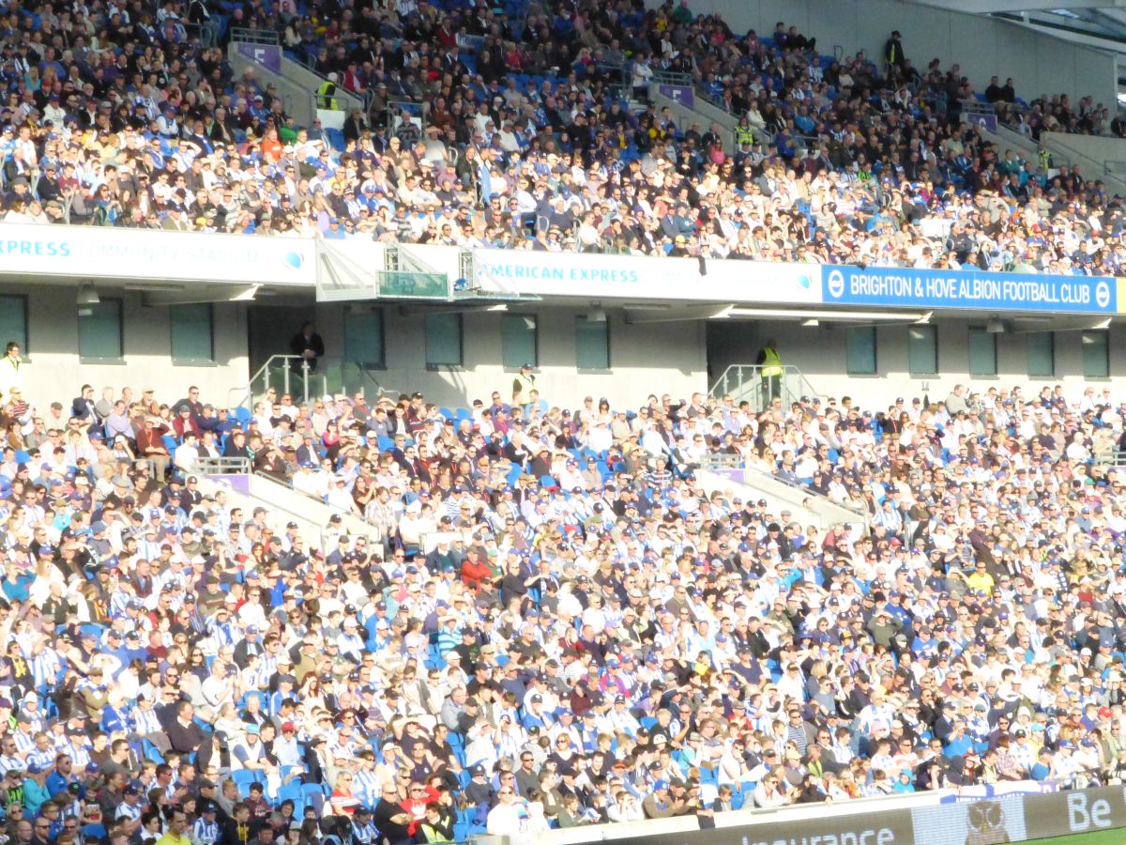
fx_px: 5009
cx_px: 563
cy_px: 422
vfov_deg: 9.6
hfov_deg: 12.8
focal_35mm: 154
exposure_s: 1/2000
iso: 1600
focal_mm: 27.6
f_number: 6.3
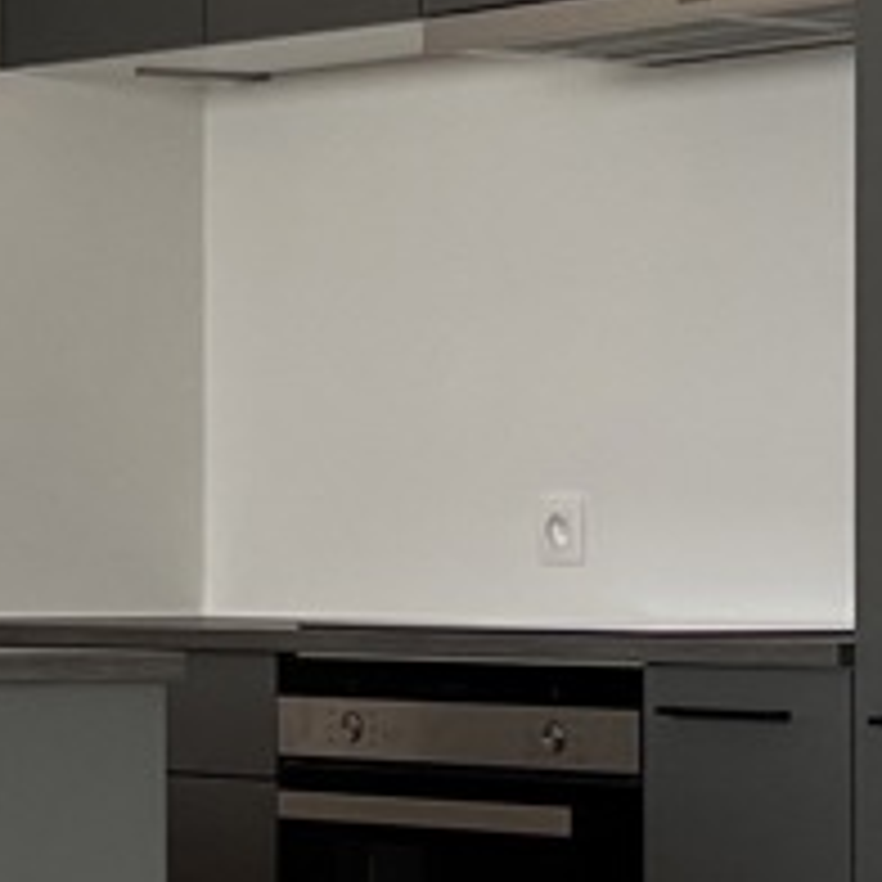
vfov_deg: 9.3
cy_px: 531
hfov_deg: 9.1
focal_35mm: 188
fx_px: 5419
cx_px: -432
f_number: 1.5
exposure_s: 1/273
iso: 40
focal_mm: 5.7
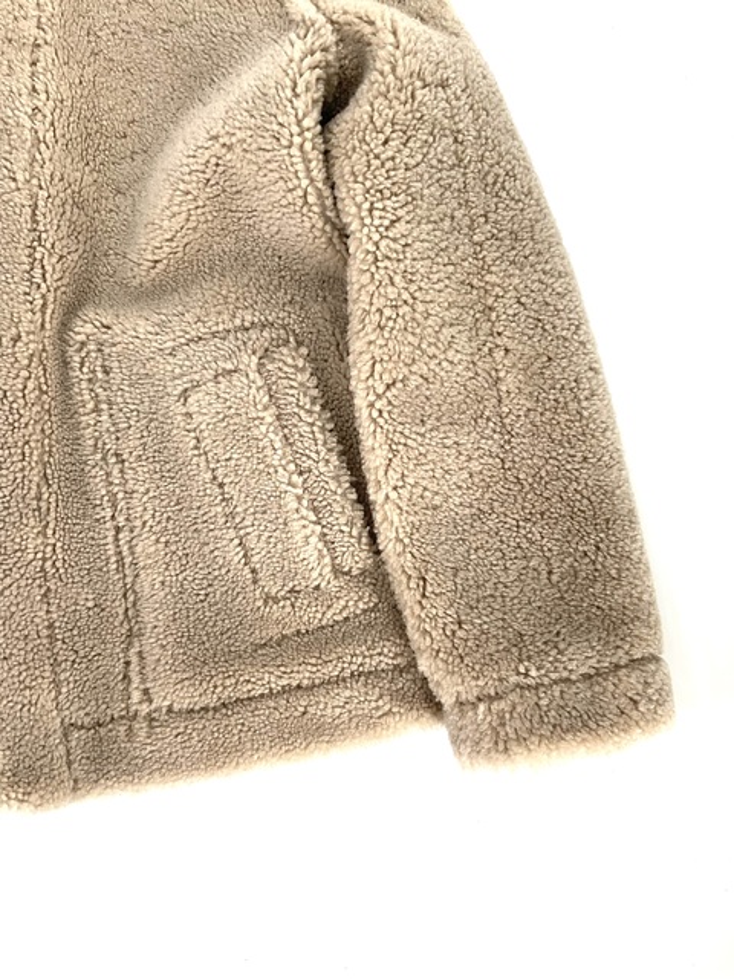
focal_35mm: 29
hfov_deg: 48.2
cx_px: 367
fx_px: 820
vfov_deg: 61.7
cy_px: 490
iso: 25
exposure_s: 1/120
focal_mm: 3
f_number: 1.8
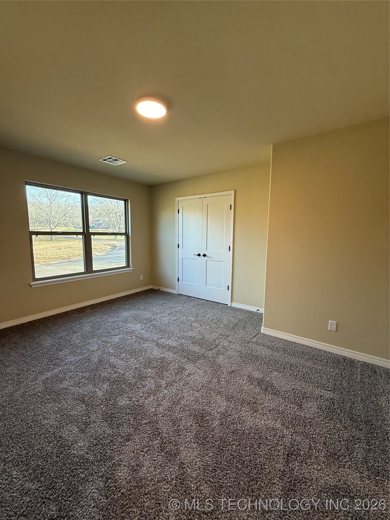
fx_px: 210
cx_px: 195
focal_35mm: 14
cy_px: 260
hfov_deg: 85.7
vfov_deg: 102.1
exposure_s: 1/120
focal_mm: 2.22
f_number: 2.2
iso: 160
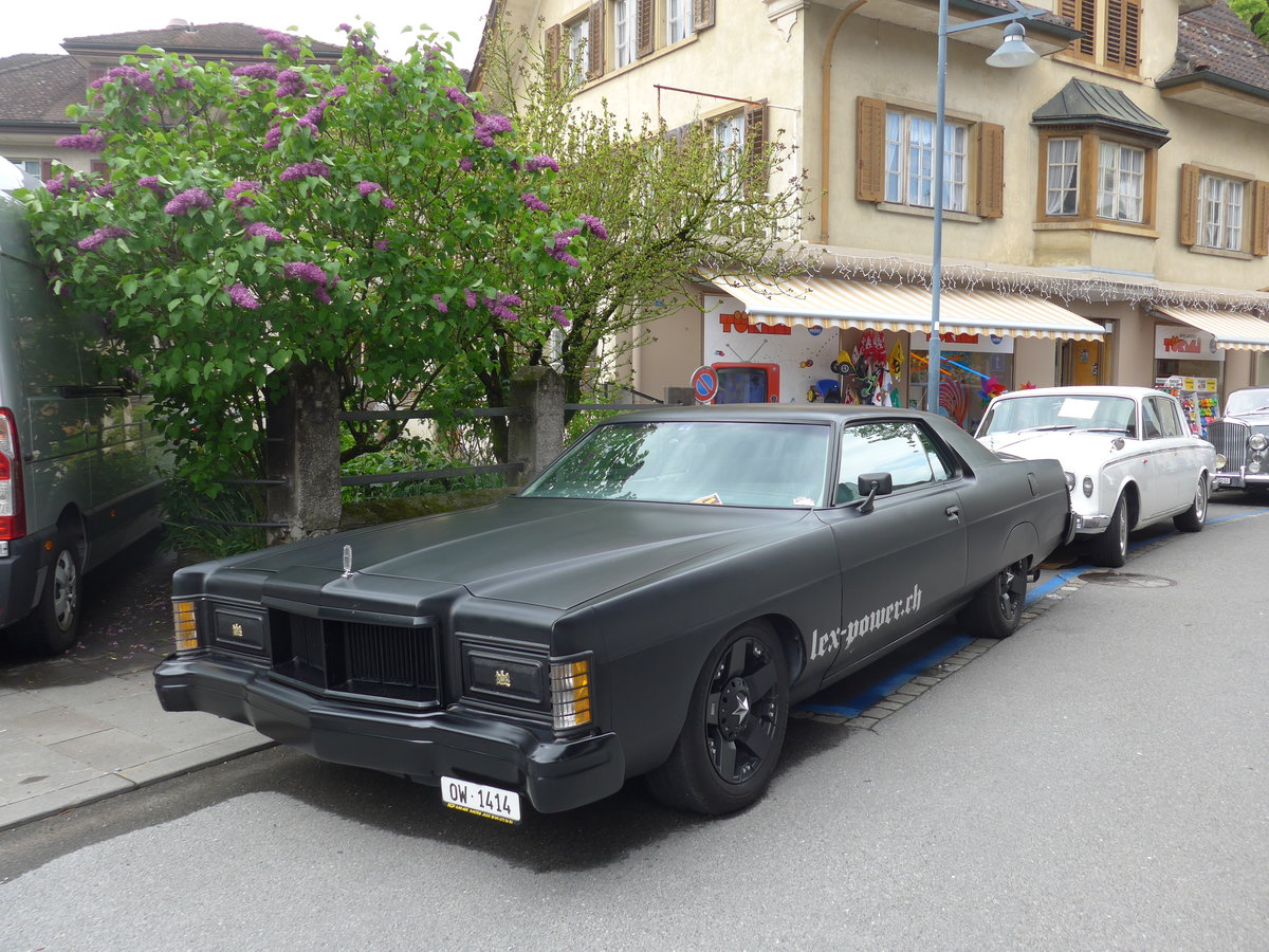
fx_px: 1063
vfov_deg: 48.2
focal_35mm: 29
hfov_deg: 61.7
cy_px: 476
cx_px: 634
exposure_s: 1/250
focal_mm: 6
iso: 80
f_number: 2.8
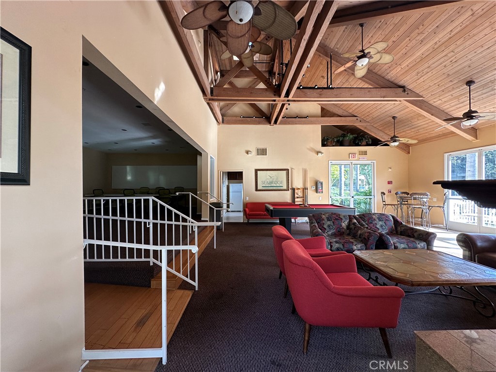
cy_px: 186
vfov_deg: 85.7
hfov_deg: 102.1
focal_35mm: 14
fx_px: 201
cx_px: 248
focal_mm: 2.22
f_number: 2.2
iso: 100
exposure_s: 1/99
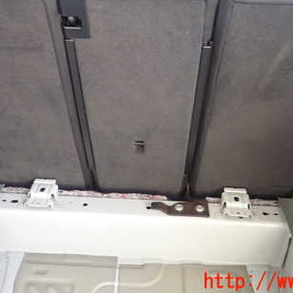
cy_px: 80
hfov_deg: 39.1
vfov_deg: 38.3
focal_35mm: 43
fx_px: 412
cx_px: 133
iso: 320
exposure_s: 1/30
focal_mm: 4.5
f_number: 2
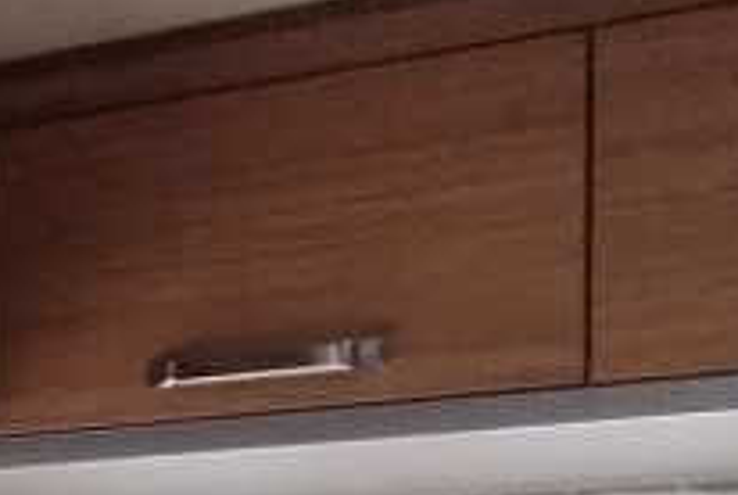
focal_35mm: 129
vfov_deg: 10.3
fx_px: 2648
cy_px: 760
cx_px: -1394
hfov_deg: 11.1
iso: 50
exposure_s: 1/354
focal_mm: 1.65
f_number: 2.2
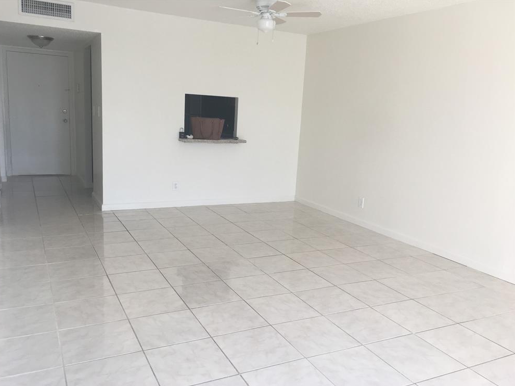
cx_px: 251
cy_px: 199
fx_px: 446
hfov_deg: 60.0
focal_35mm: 30
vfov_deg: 46.8
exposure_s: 1/60
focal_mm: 4.15
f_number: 2.2
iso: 32
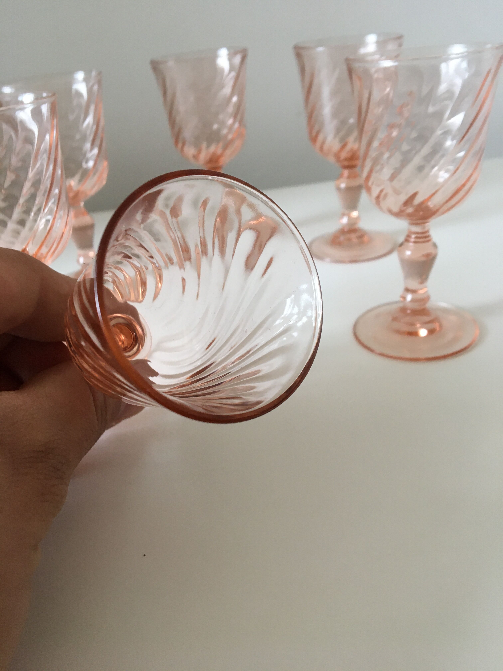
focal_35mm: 29
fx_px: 562
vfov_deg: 61.7
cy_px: 336
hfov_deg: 48.2
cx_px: 252
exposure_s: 1/33
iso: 64
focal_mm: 4.15
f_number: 2.2
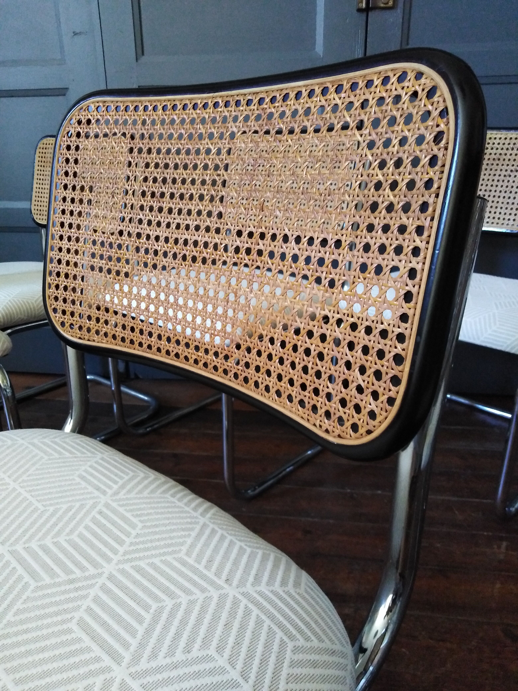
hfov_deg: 54.9
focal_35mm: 25
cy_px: 346
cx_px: 259
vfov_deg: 69.4
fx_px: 499
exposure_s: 1/15
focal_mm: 3.46
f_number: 2.2
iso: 784
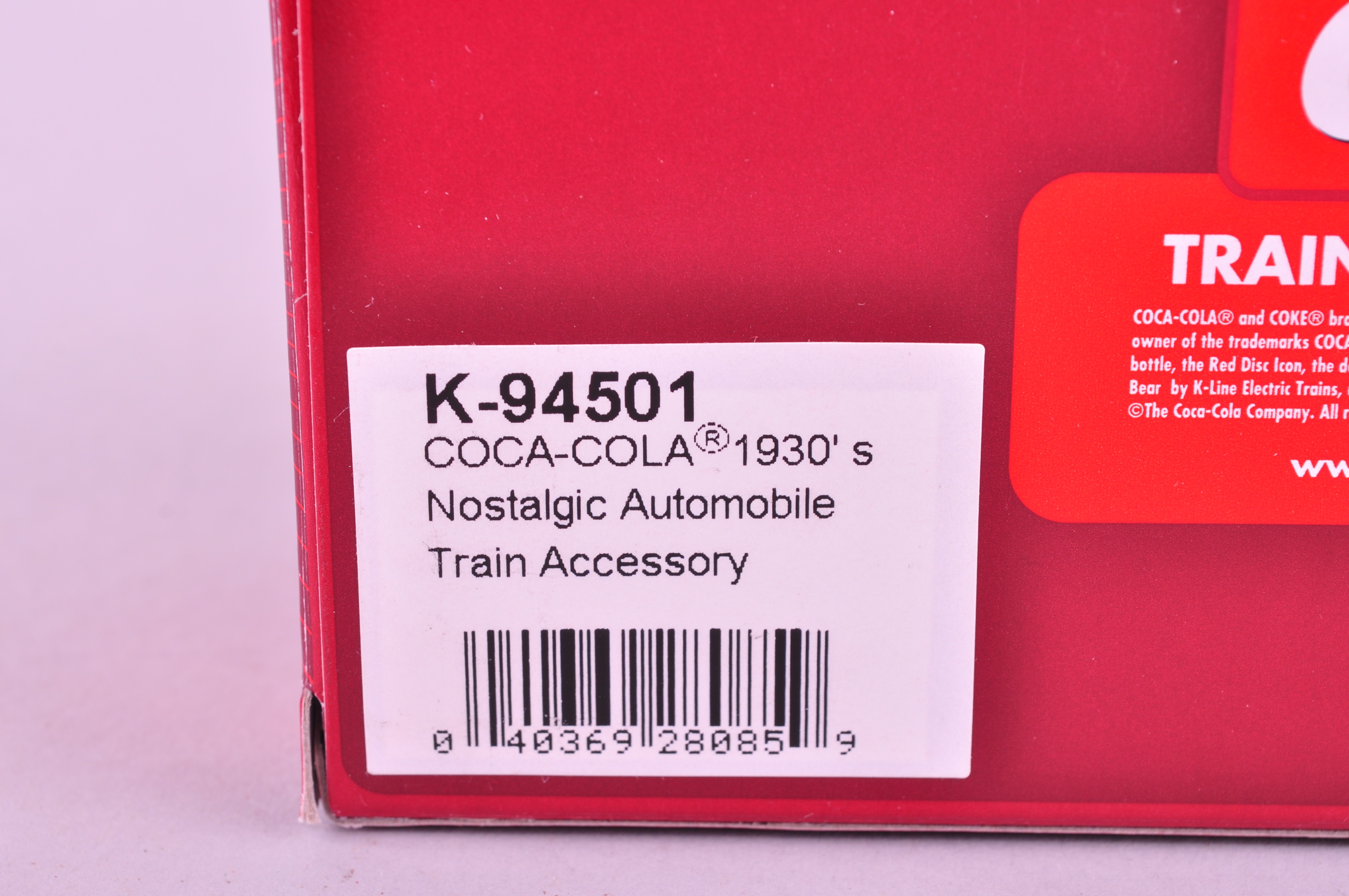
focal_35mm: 82
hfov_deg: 24.6
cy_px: 448
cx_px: 674
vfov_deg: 16.5
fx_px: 3088
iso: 160
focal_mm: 55
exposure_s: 1/125
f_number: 11
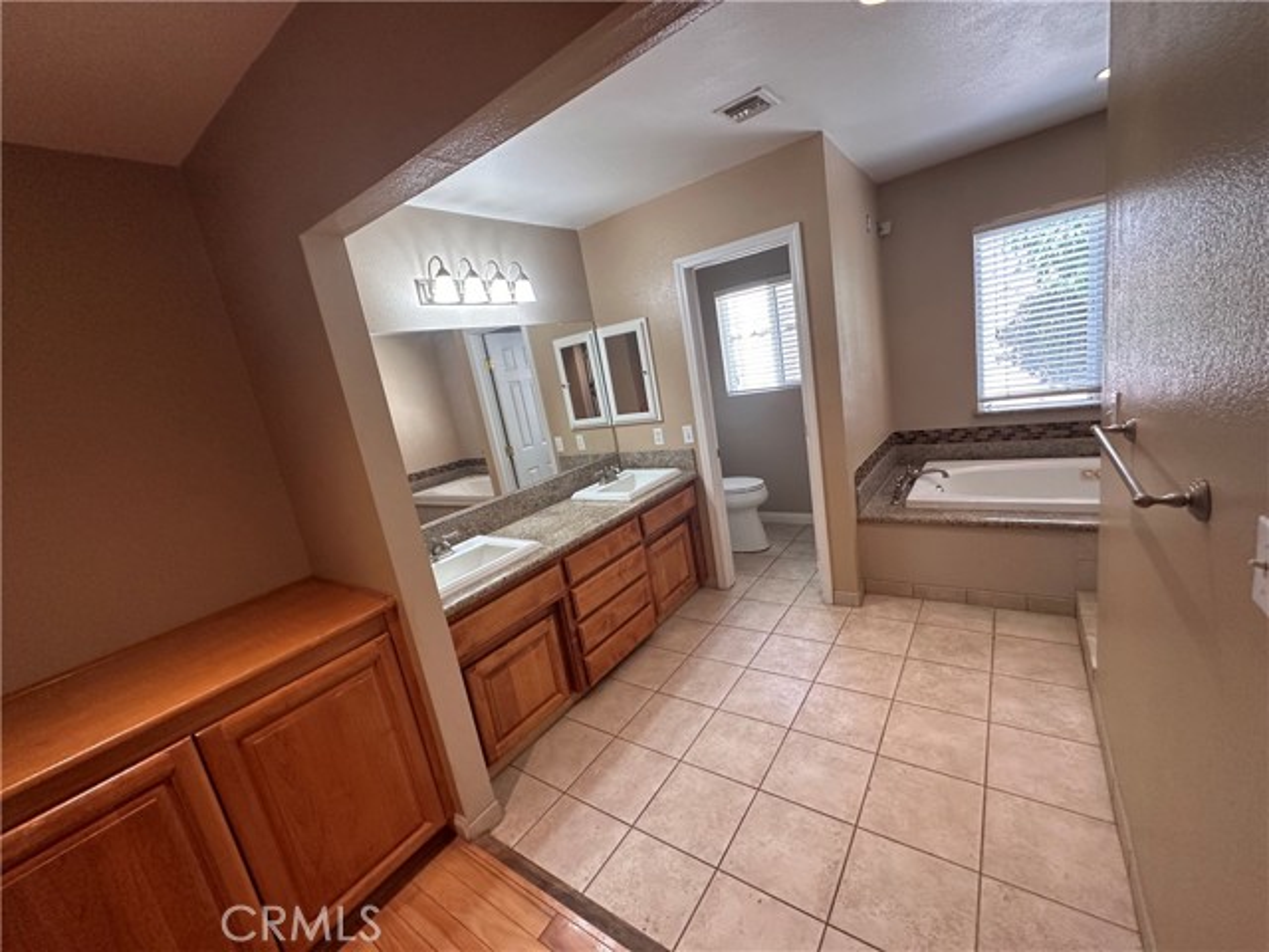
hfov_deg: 102.1
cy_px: 476
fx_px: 513
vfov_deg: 85.7
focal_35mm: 14
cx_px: 634
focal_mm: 2.22
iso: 250
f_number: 2.2
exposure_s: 1/120
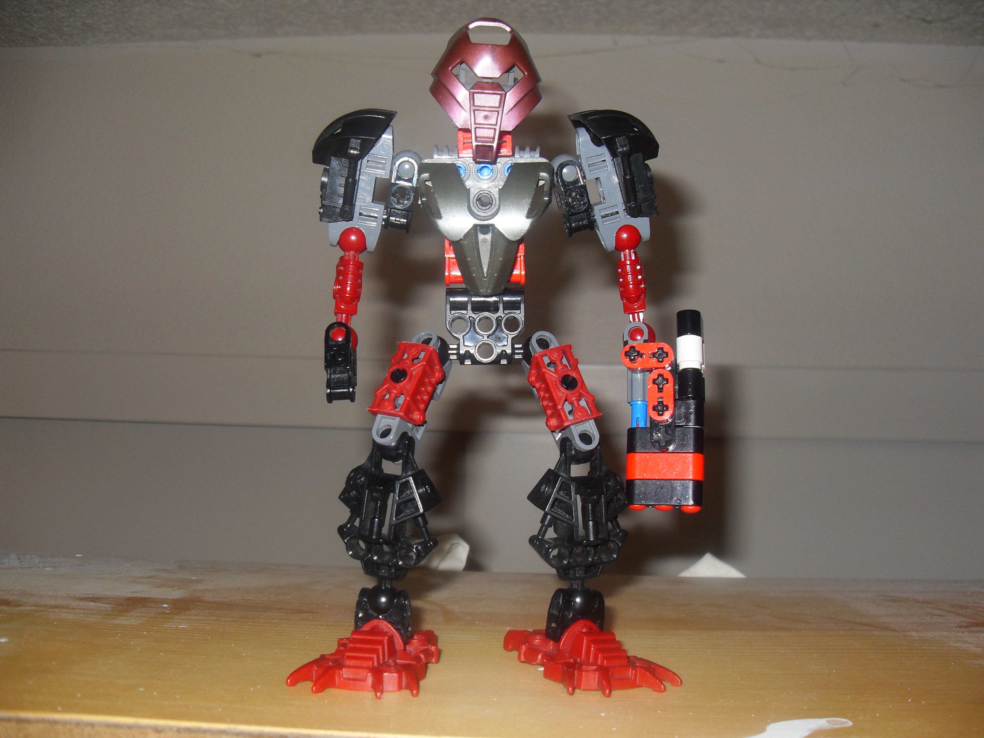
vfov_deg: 41.8
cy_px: 369
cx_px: 492
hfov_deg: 54.0
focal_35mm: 34
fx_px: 966
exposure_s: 1/45
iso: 100
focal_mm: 6.3
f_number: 2.8
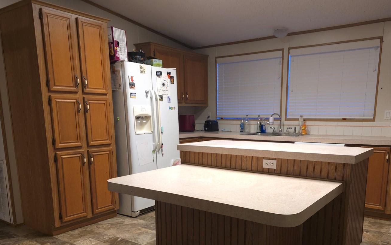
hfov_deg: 62.7
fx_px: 320
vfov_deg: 41.1
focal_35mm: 30
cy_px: 171
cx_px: 215
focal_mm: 6.3
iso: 320
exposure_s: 1/48
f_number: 1.7
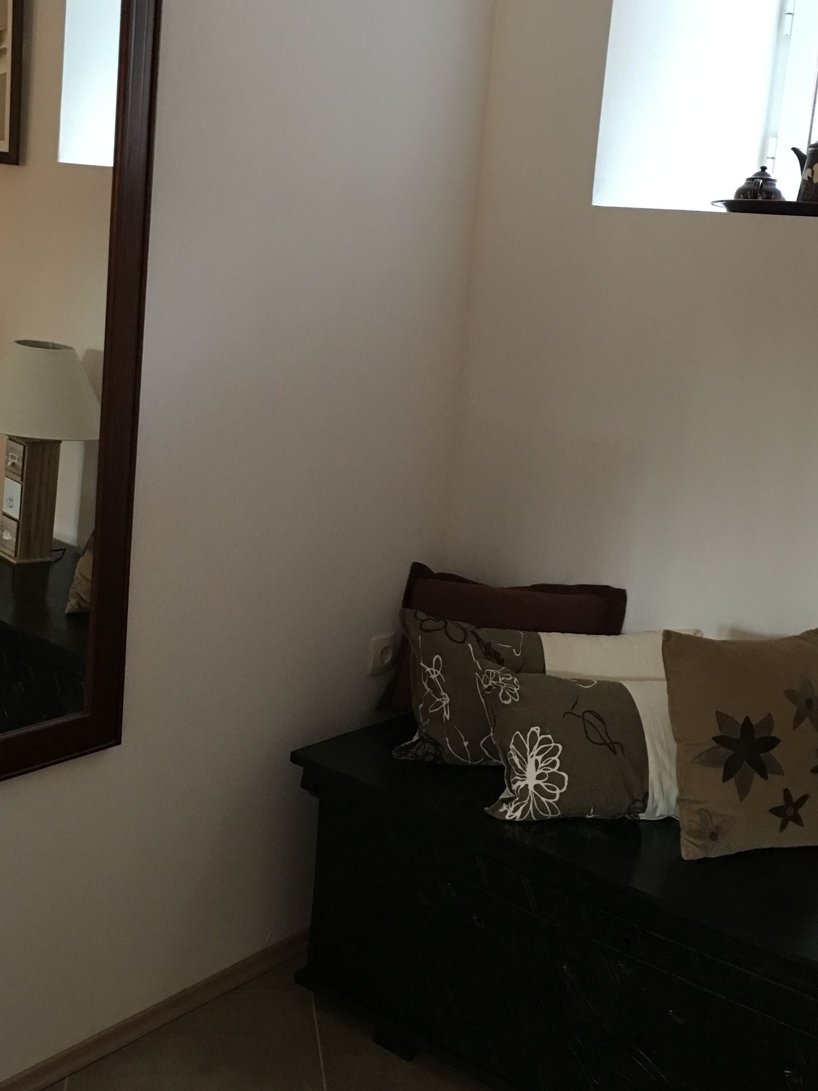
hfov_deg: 33.5
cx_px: 347
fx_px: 1355
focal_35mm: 43
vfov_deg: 43.8
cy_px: 499
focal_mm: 4.15
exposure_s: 1/17
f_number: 2.2
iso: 100
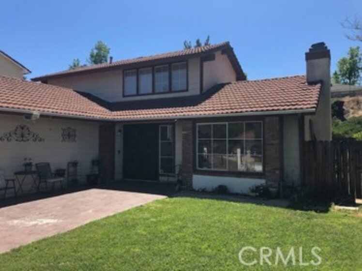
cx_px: 181
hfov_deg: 63.5
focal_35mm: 28
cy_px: 136
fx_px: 293
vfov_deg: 49.7
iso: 20
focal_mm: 4
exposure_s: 1/1245
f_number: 1.8
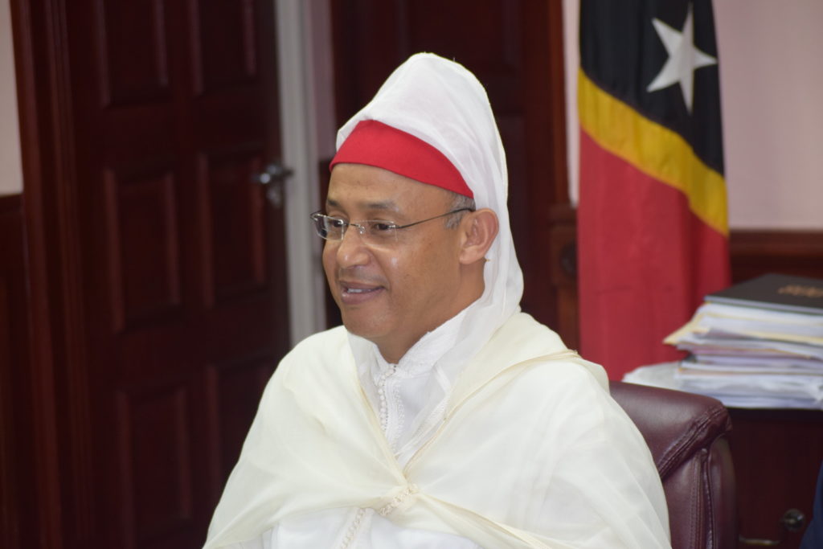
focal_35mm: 112
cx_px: 412
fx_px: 2572
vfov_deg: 12.2
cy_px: 274
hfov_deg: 18.2
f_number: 4.2
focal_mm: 75
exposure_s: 1/80
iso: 800
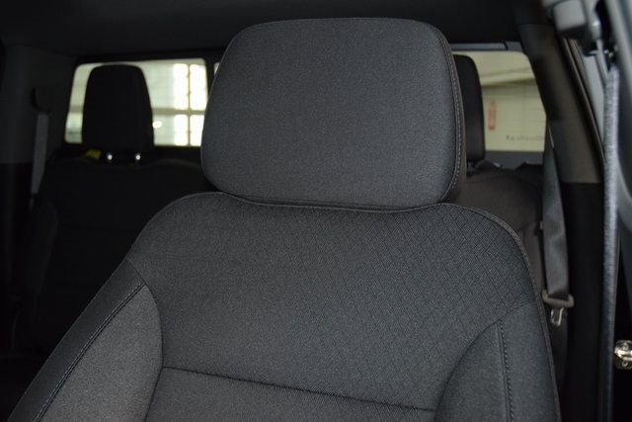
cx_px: 316
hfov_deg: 53.1
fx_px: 632
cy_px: 211
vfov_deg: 36.9
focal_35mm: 36
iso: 1800
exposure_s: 1/60
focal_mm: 24
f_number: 3.8
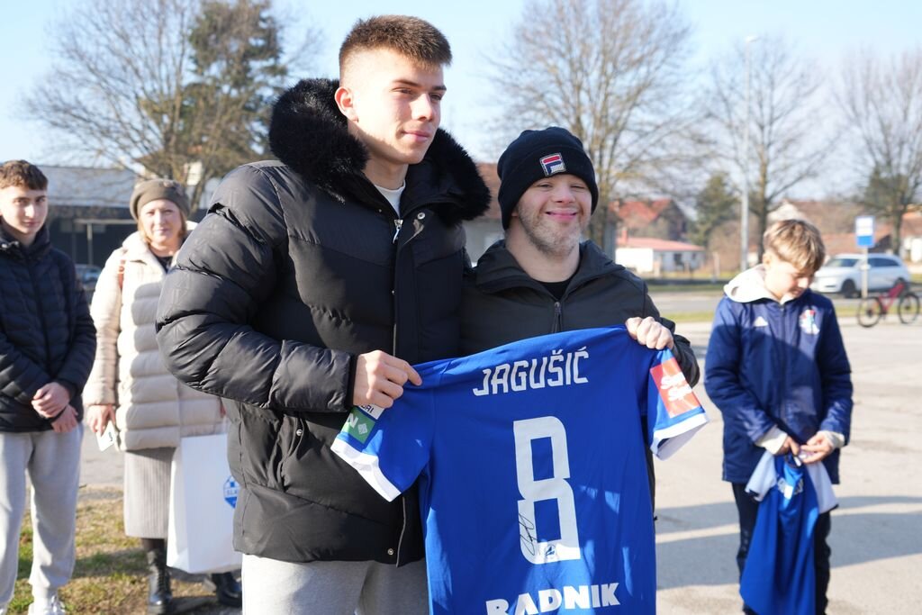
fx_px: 1050
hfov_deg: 47.4
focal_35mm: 41
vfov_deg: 32.6
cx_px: 461
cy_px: 308
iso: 100
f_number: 5.6
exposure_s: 1/125
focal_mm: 41
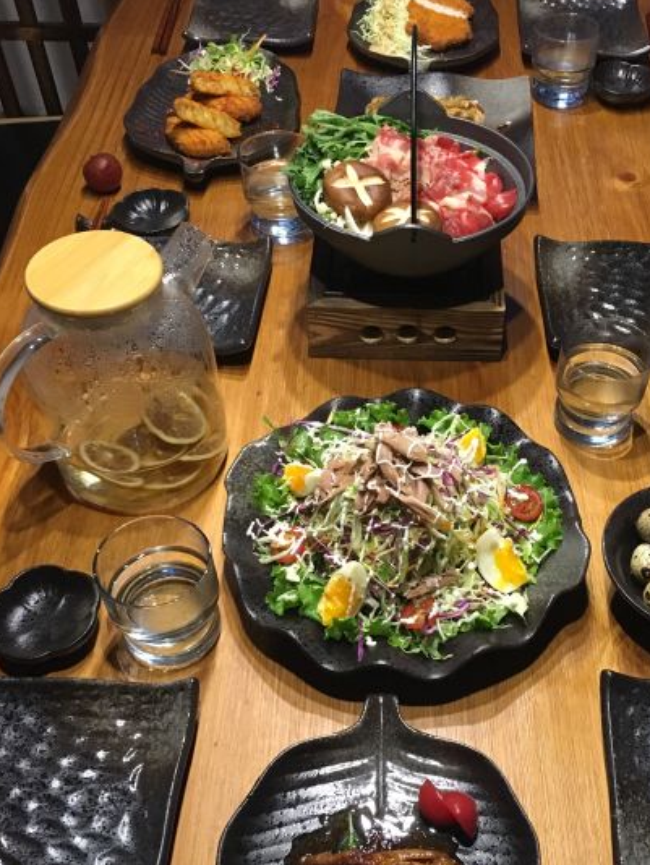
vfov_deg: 48.7
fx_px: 951
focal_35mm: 38
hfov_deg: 37.4
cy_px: 513
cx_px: 419
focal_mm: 4.15
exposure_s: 1/25
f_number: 2.2
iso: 200
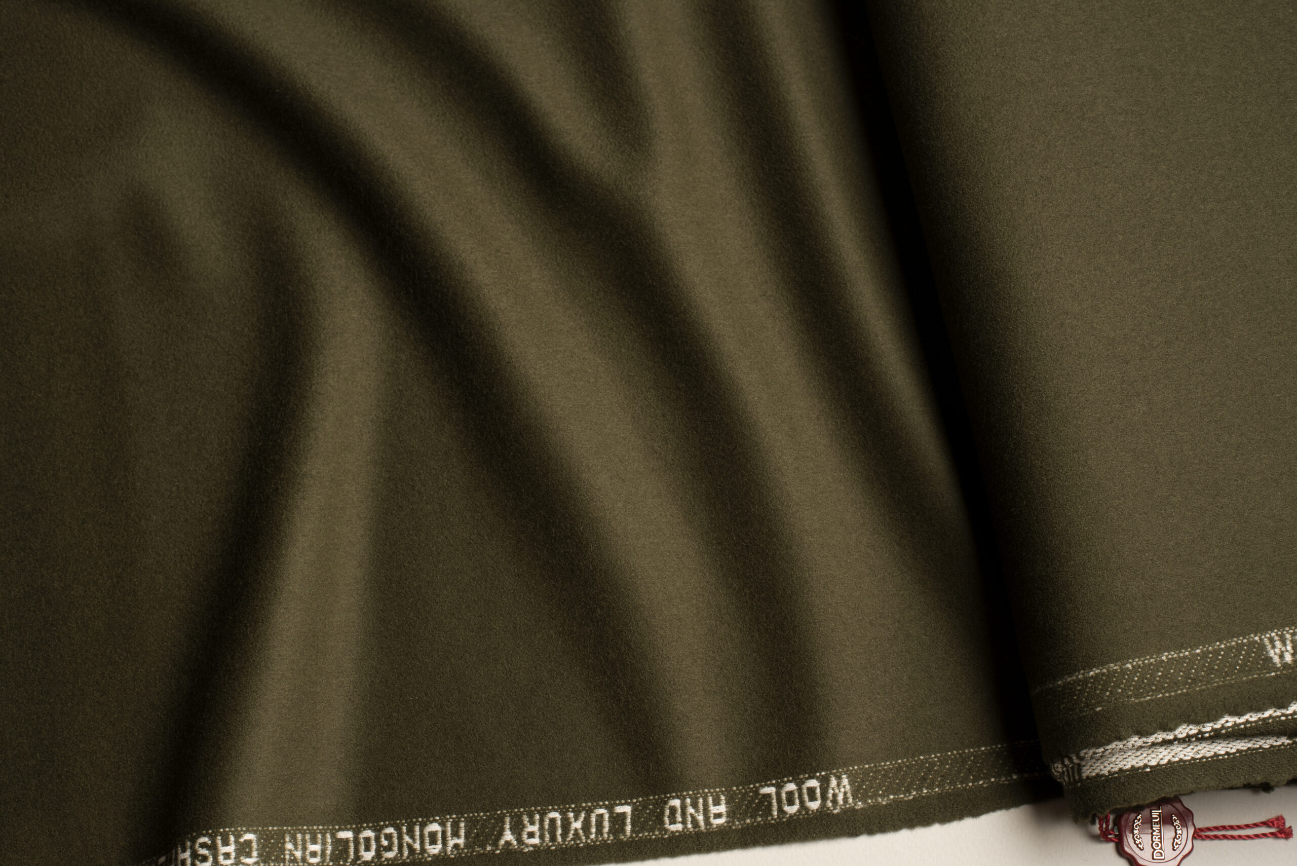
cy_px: 433
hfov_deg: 39.6
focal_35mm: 50
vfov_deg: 27.0
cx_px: 648
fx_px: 1802
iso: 100
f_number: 13
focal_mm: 50
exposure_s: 1/60
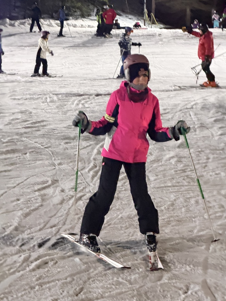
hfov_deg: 13.8
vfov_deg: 18.4
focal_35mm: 107
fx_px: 931
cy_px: 157
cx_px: 116
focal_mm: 16.89
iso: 1250
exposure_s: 1/30
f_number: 2.8
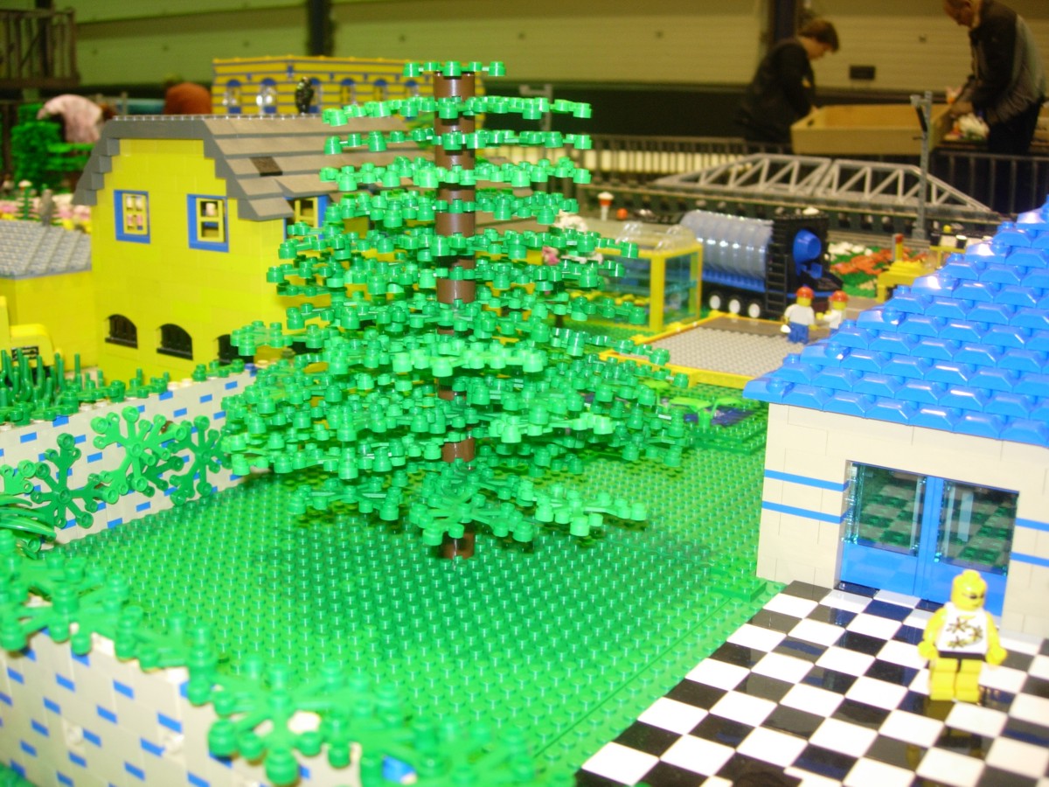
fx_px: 1152
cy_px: 394
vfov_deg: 37.7
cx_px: 524
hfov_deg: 49.0
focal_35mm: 38
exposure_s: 1/7.7
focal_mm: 7.8
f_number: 2.8
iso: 79
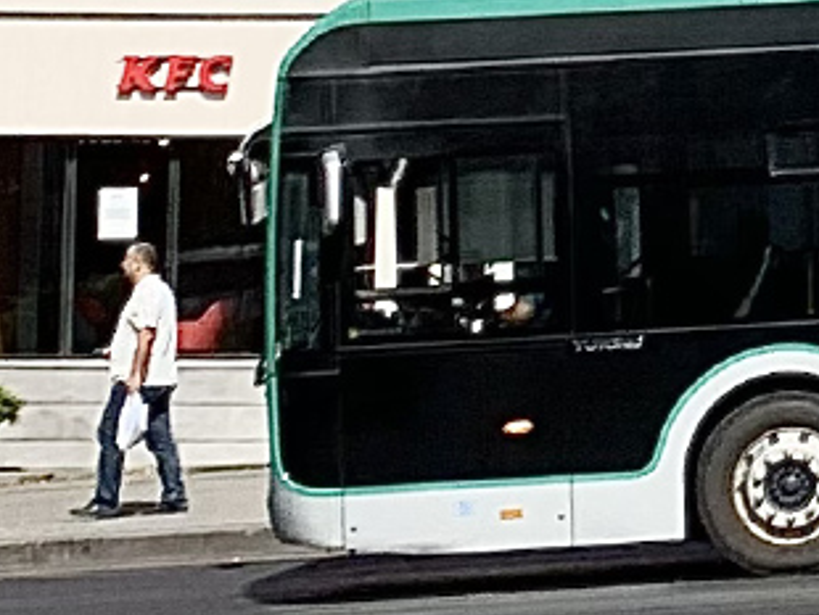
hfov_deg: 16.1
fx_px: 2581
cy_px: -144
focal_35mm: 109
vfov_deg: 13.2
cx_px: 1332
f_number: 1.8
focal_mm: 4.25
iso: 25
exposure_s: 1/2611
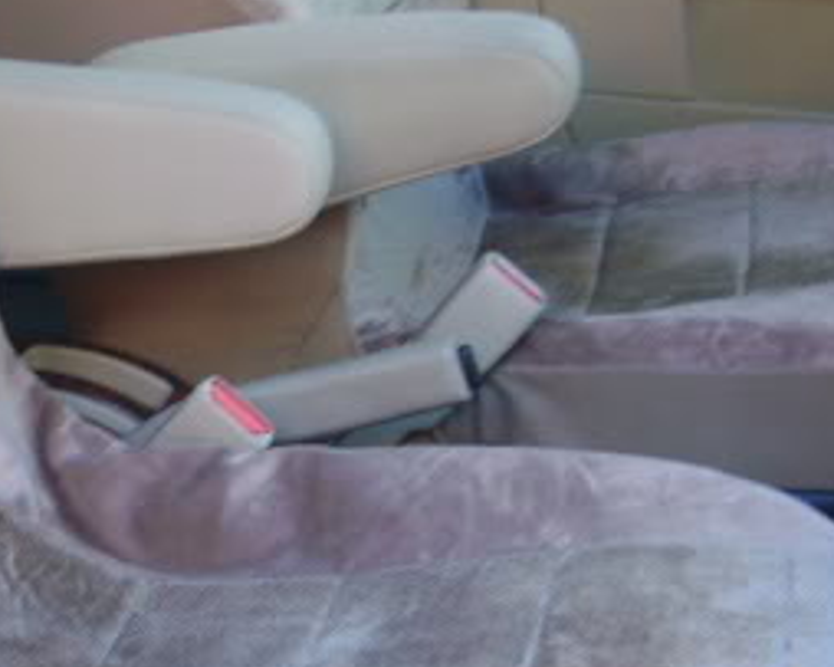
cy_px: 480
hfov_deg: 21.5
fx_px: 2122
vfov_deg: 17.8
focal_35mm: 86
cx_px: 13
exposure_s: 1/30
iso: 113
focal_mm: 5.8
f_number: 2.8
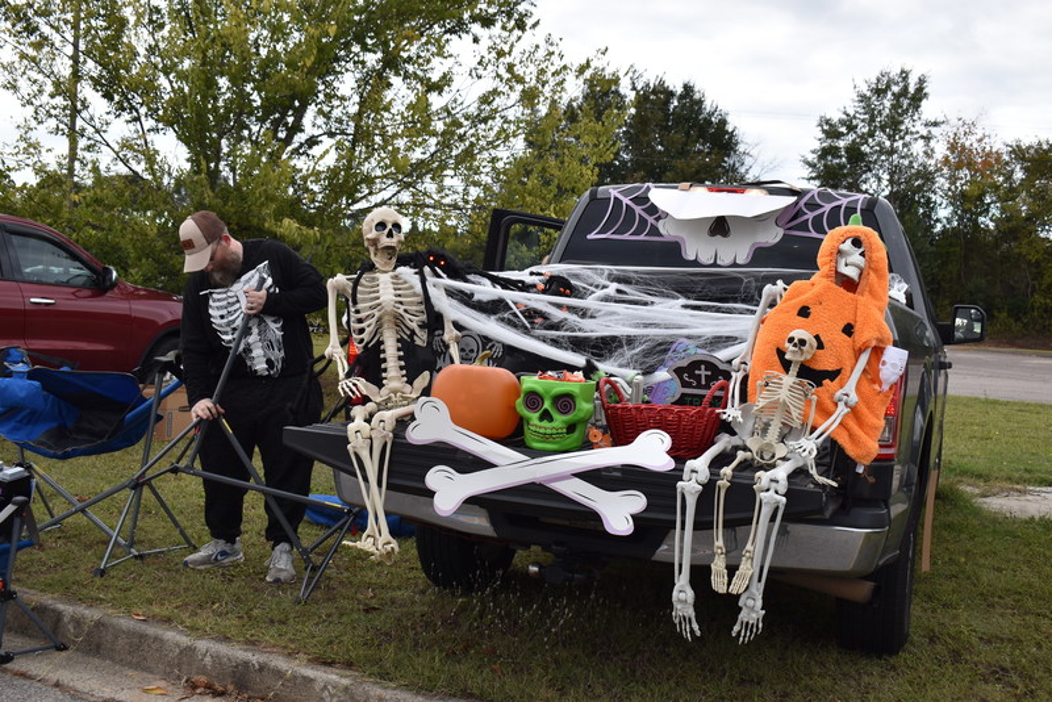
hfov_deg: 47.9
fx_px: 1184
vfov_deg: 33.0
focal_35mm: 40
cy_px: 351
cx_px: 526
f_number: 7.1
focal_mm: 27
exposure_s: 1/60
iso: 100
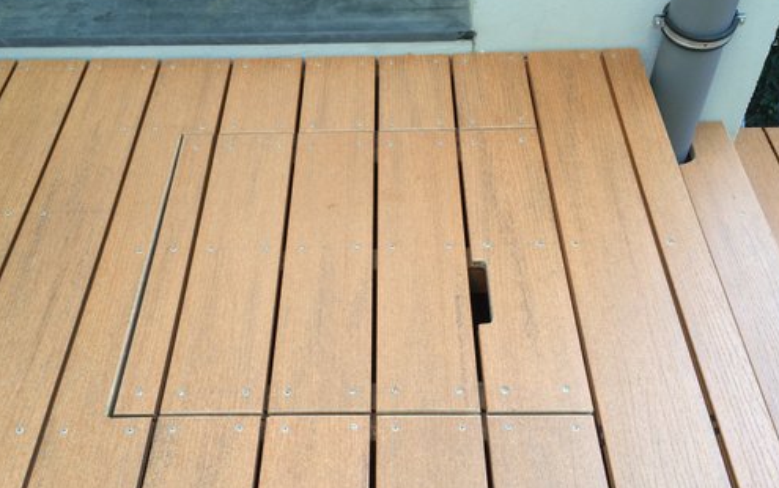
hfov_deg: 54.0
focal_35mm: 36
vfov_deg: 35.4
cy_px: 268
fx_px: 765
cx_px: 371
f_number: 2.2
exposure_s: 1/100
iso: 40
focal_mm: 4.15
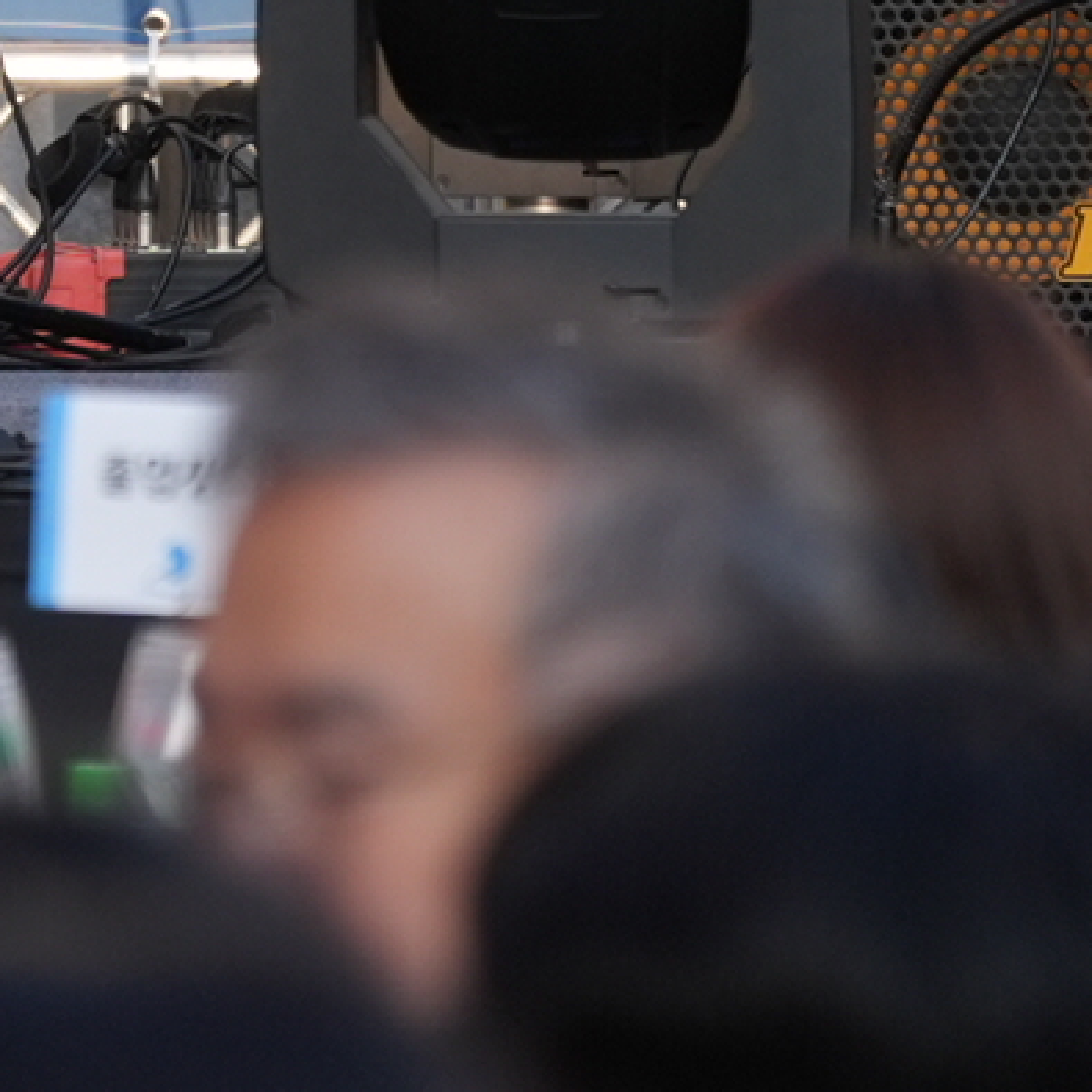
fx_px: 33656
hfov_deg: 1.9
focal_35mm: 943
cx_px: -1675
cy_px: -1297
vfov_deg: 1.9
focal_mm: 125
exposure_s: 1/800
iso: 250
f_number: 3.5
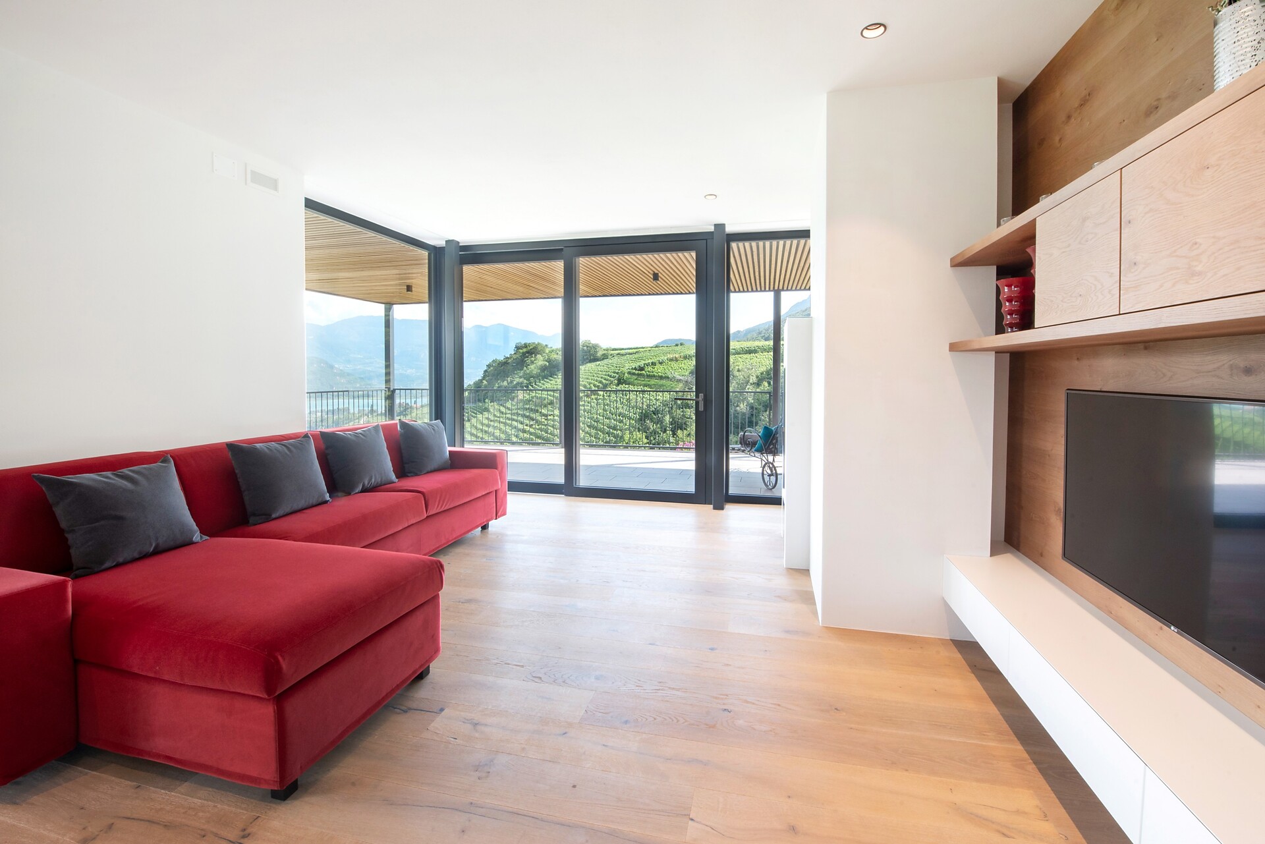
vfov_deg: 81.2
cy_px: 422
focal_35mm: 14
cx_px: 632
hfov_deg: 104.2
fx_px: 492
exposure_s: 1/2.5
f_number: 20
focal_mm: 14
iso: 250
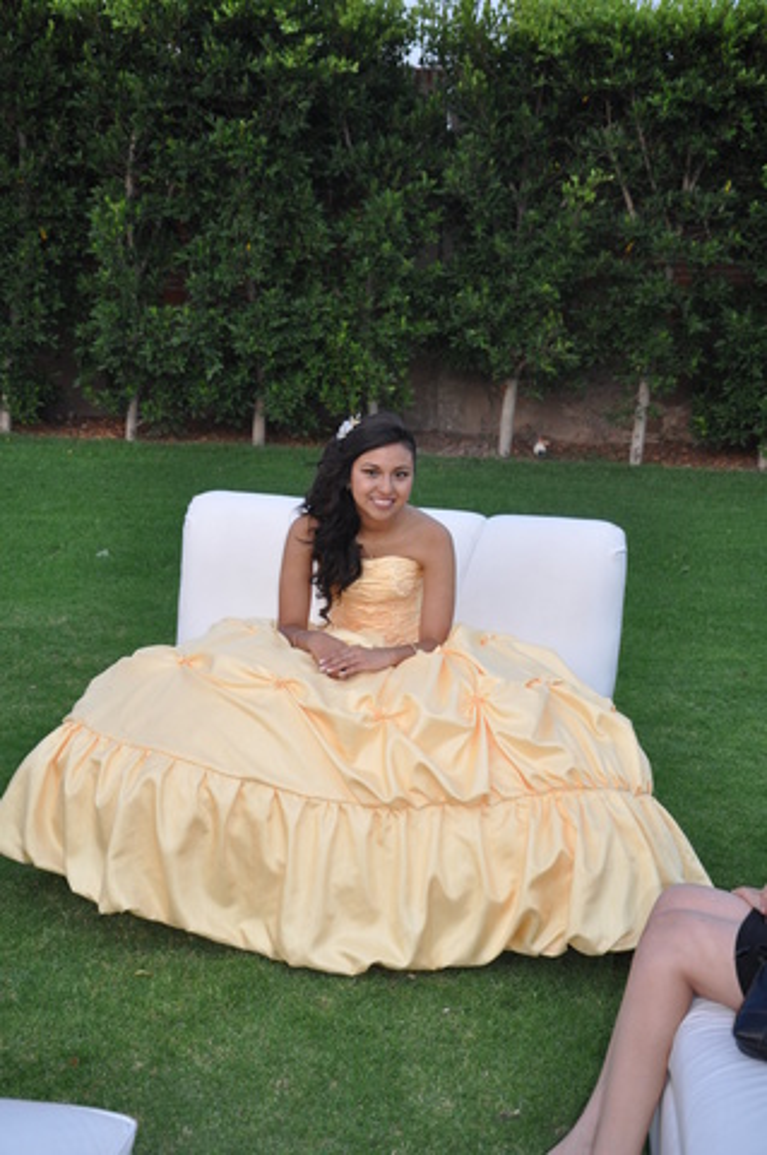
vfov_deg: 38.9
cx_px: 384
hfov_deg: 26.4
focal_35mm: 51
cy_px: 578
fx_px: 1633
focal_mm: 34
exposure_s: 1/125
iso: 500
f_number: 4.2
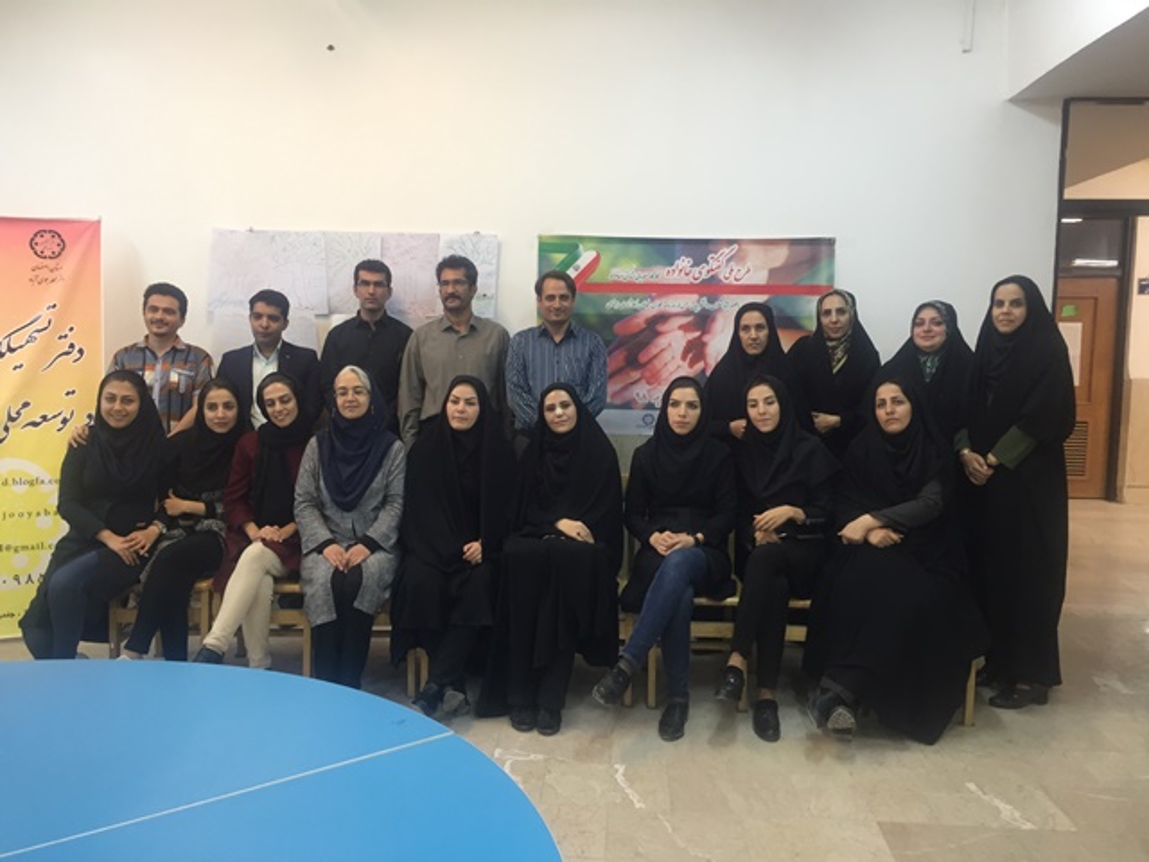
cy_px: 431
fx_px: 963
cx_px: 574
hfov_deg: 61.7
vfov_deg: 48.2
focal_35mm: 29
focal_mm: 4.15
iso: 100
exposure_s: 1/33
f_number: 2.2
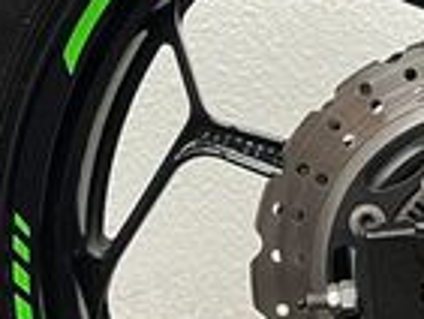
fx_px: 1447
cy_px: 202
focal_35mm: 118
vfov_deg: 12.6
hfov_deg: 16.2
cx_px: 463
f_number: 1.6
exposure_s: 1/50
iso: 250
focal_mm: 5.1
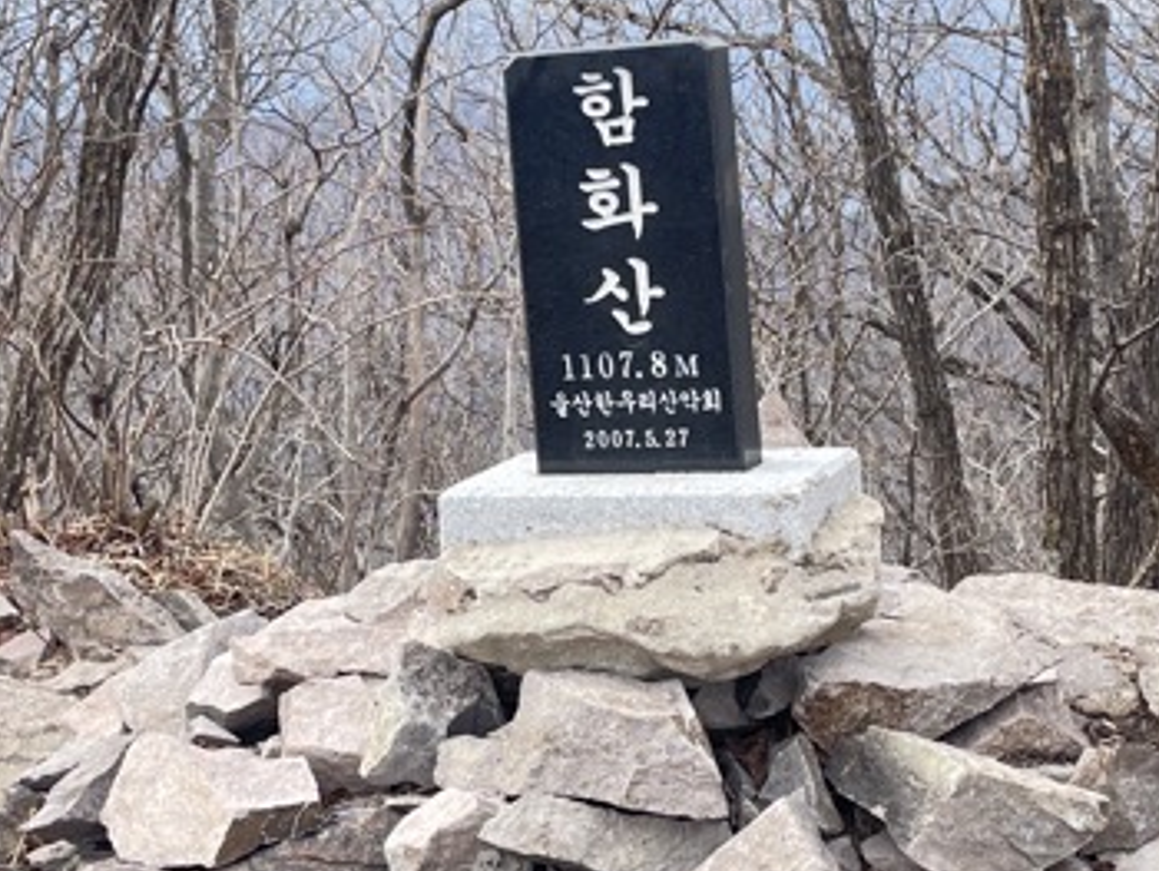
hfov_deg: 25.6
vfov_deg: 19.4
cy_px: 394
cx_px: 580
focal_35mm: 76
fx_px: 2546
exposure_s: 1/711
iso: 32
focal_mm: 4.2
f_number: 1.6
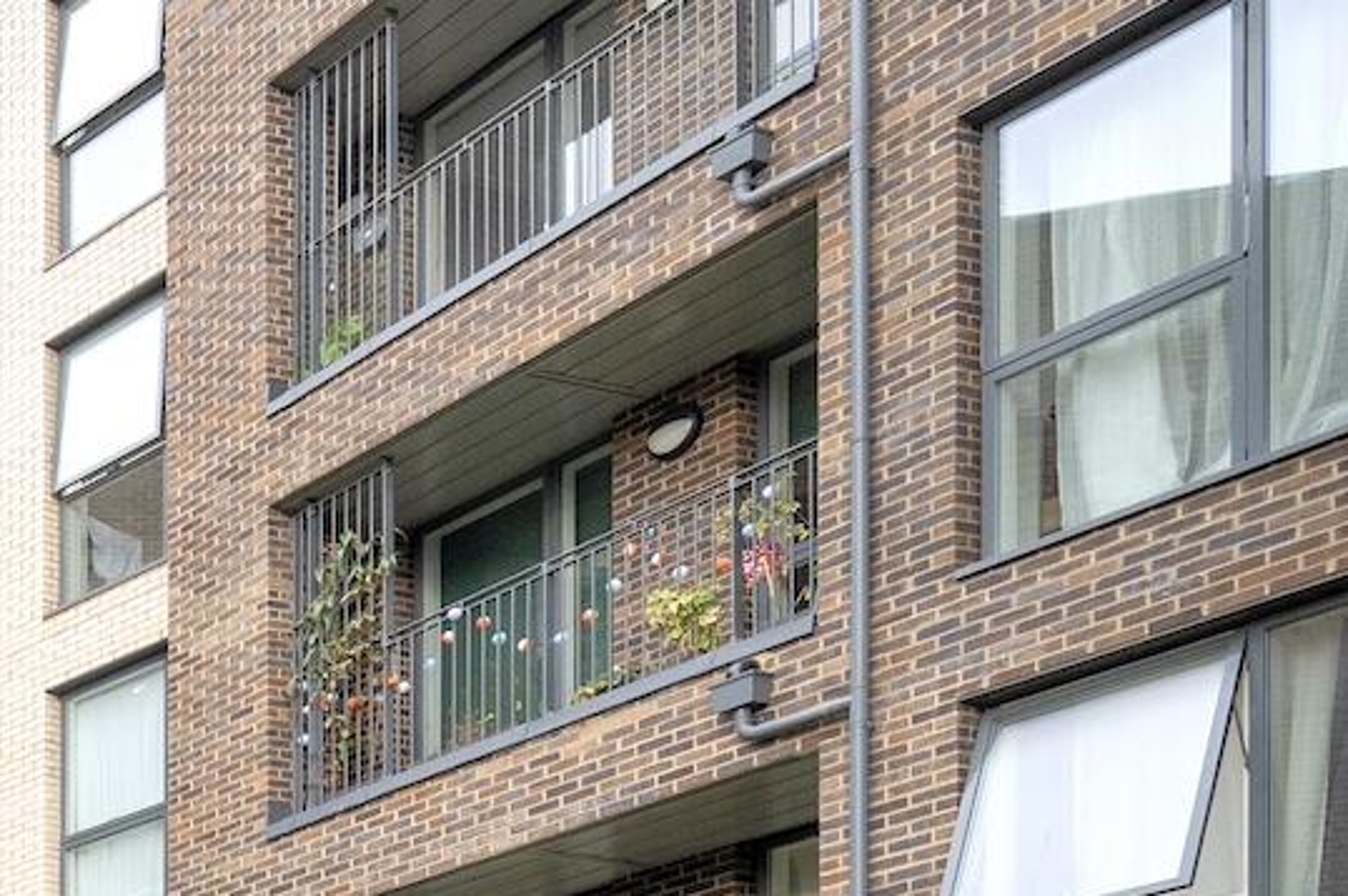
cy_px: 1482
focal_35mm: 50
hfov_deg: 22.8
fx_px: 1871
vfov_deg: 21.0
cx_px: -1045
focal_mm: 14
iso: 1600
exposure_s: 1/50
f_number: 8
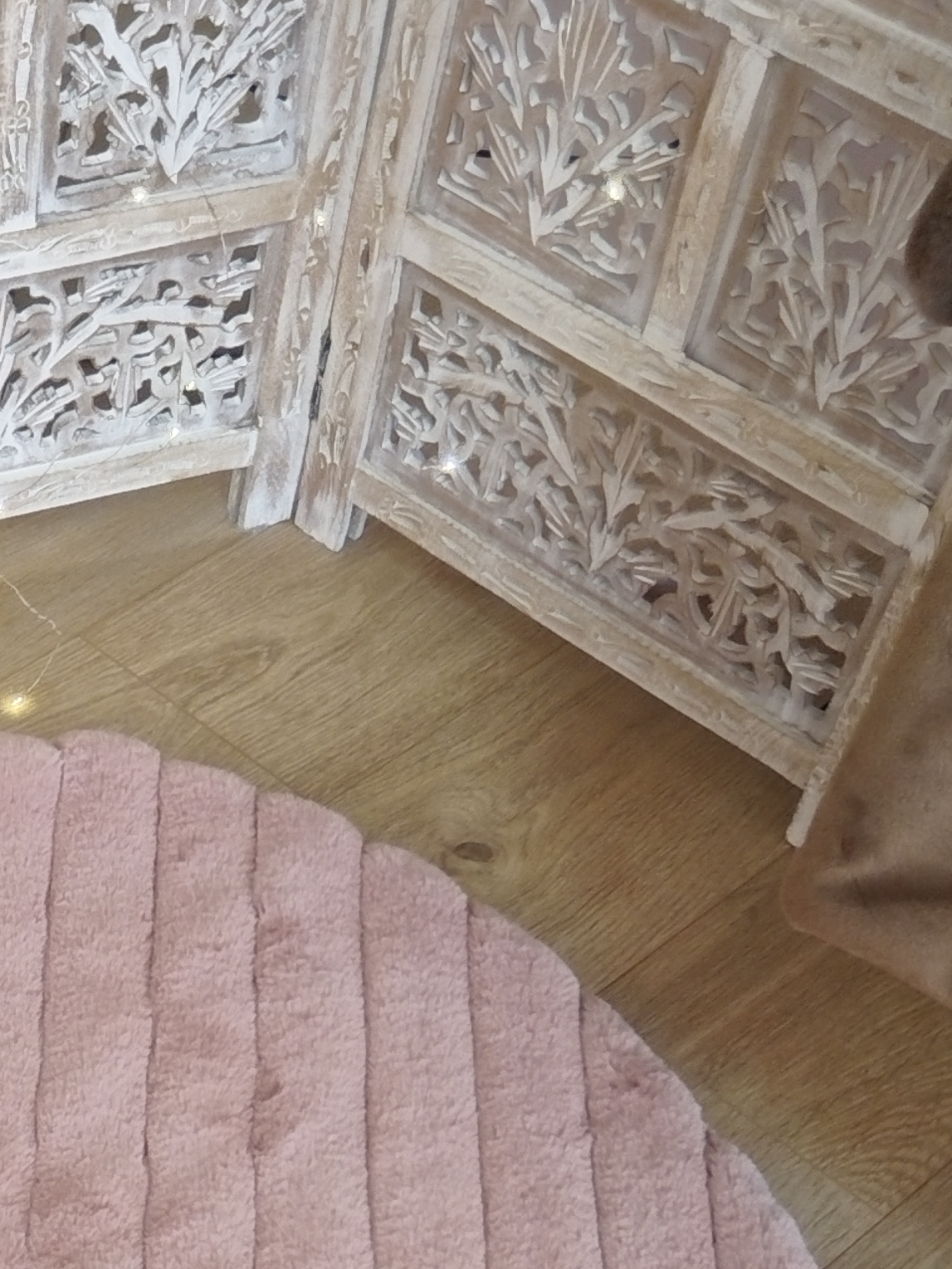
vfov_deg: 25.4
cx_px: -196
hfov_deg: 20.2
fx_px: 2493
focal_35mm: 68
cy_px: 1550
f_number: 1.9
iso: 1856
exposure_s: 1/100
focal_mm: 4.95
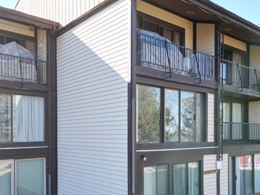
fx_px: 270
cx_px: 123
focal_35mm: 36
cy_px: 134
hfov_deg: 51.3
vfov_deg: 39.0
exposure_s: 1/640
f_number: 1.7
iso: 200
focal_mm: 6.72
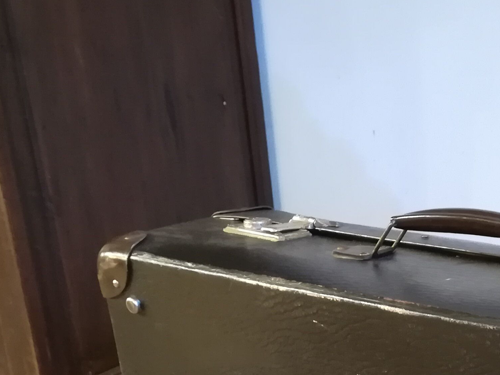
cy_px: 458
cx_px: 491
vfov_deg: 19.9
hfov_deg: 26.8
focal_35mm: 69
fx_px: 997
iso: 500
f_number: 2.2
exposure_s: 1/25
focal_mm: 3.83
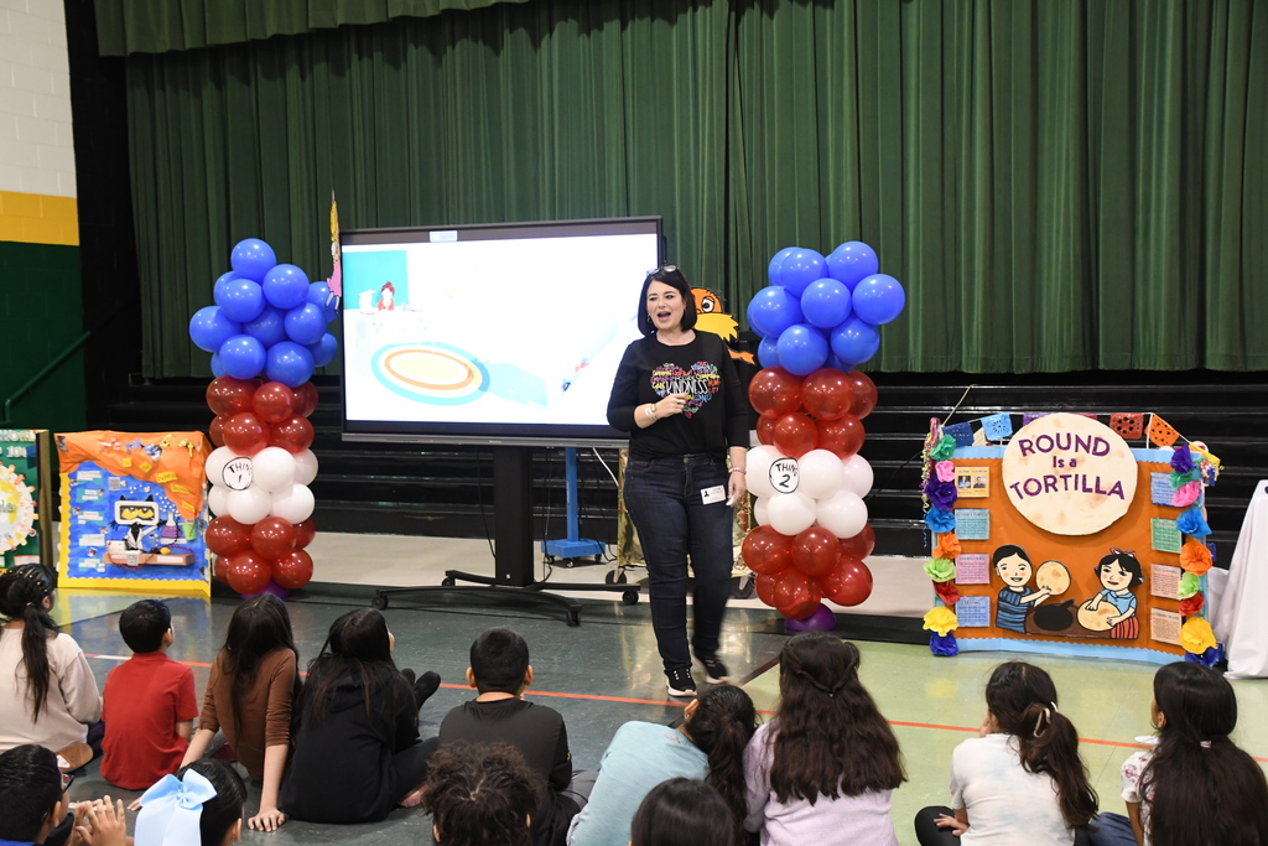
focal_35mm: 42
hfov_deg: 46.4
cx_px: 634
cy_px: 423
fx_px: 1479
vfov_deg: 31.9
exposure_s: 1/40
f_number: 4
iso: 2000
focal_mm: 28
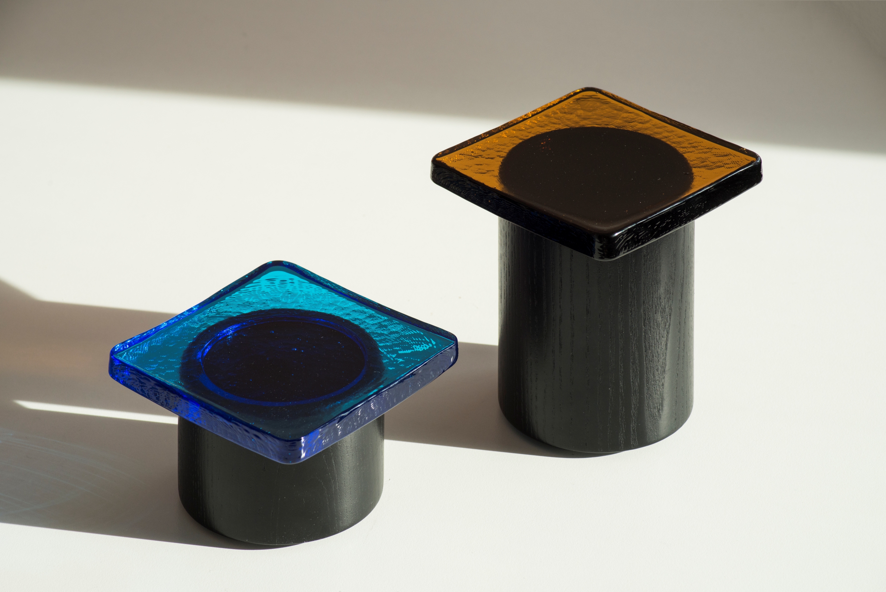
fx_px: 2757
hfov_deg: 18.3
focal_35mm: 112
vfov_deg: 12.2
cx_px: 443
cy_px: 296
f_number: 10
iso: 400
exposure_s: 1/200
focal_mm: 112
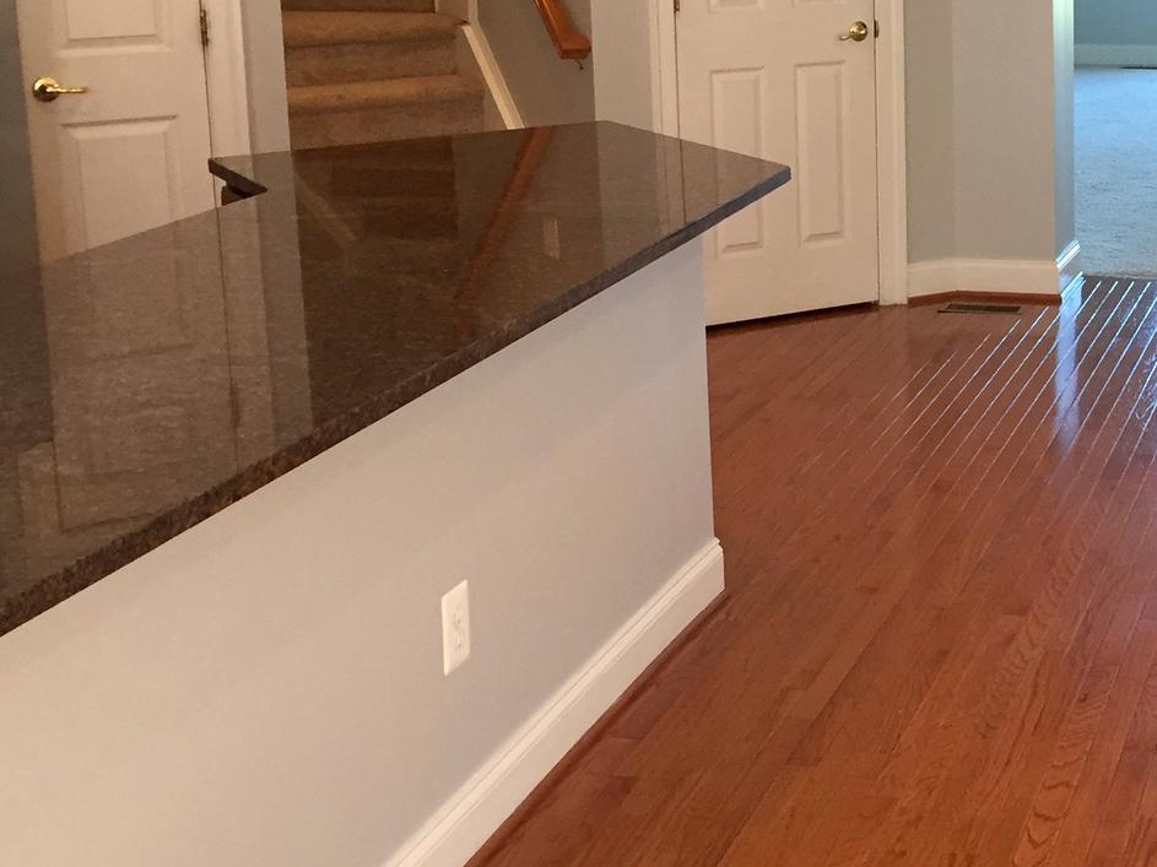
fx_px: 2105
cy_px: 201
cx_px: 1040
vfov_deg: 23.0
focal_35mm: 63
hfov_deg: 29.5
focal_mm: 4.15
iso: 50
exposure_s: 1/30
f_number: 2.2
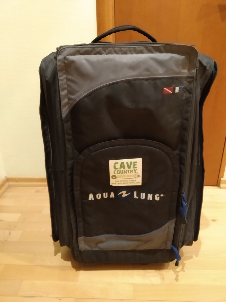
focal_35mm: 26
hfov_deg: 53.1
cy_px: 151
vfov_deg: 67.3
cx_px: 113
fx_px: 226
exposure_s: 1/14
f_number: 2.2
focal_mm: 3.82
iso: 1250
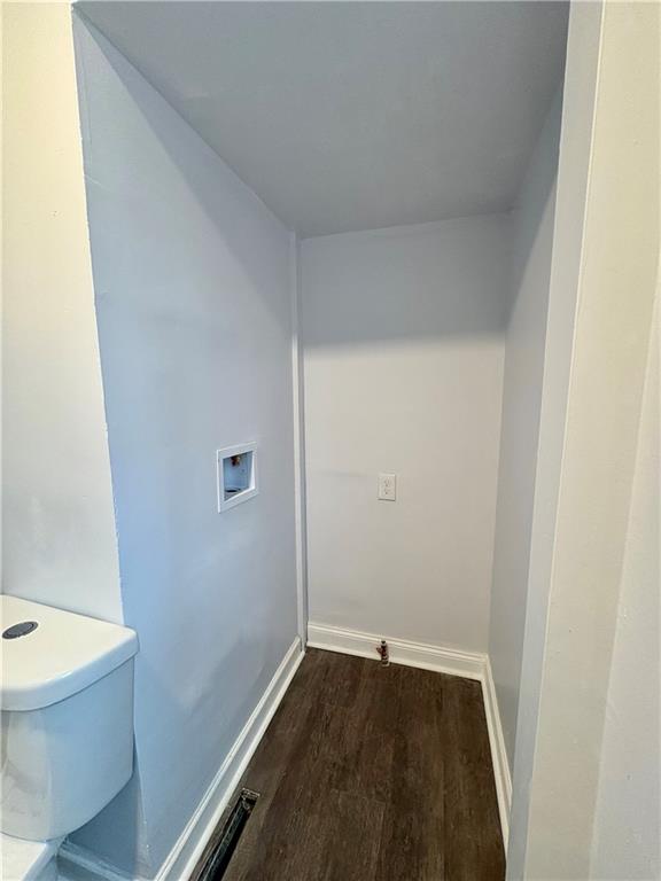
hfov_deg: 85.7
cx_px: 330
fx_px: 356
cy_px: 440
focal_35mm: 14
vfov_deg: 102.1
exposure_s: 1/60
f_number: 2.2
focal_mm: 2.22
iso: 200
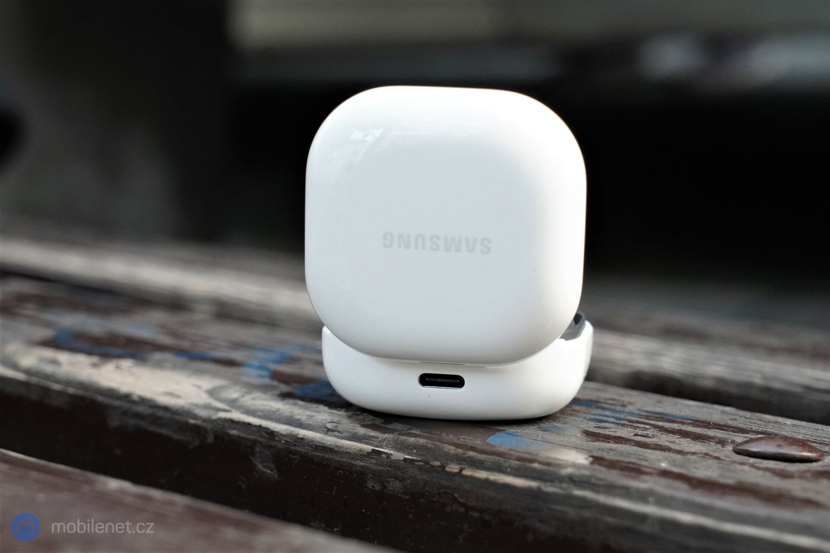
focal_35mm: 70
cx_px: 415
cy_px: 276
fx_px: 1614
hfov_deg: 28.8
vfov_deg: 19.5
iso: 5000
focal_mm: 70
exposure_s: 1/200
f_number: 8
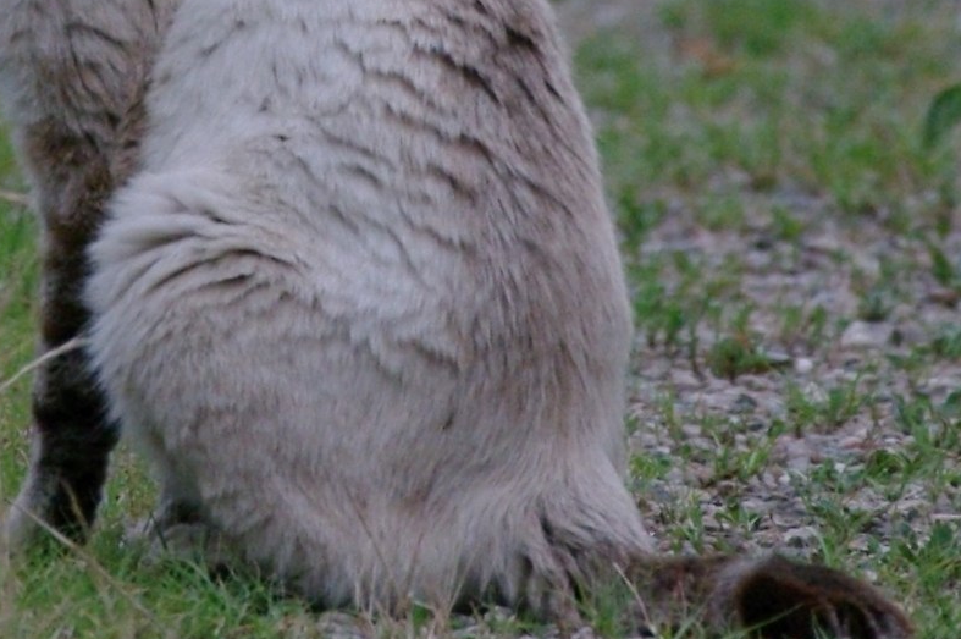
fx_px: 36586
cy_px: -73
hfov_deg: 1.5
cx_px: -366
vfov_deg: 1.0
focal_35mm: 1372
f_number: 8
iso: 1600
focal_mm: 300
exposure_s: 1/750
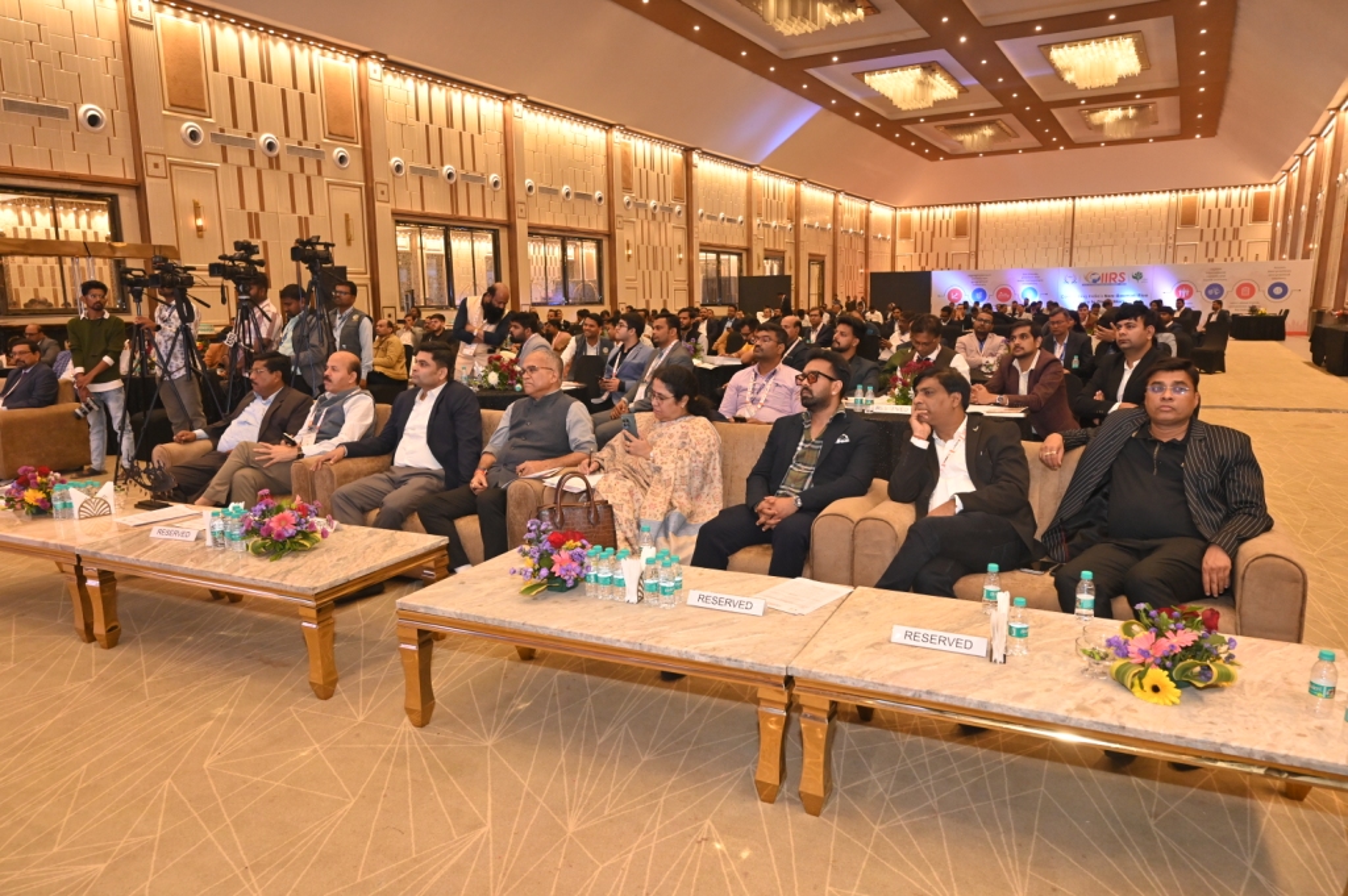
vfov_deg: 53.1
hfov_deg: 73.8
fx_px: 898
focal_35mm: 24
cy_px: 448
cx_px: 674
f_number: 5.6
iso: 2500
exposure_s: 1/160
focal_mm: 24
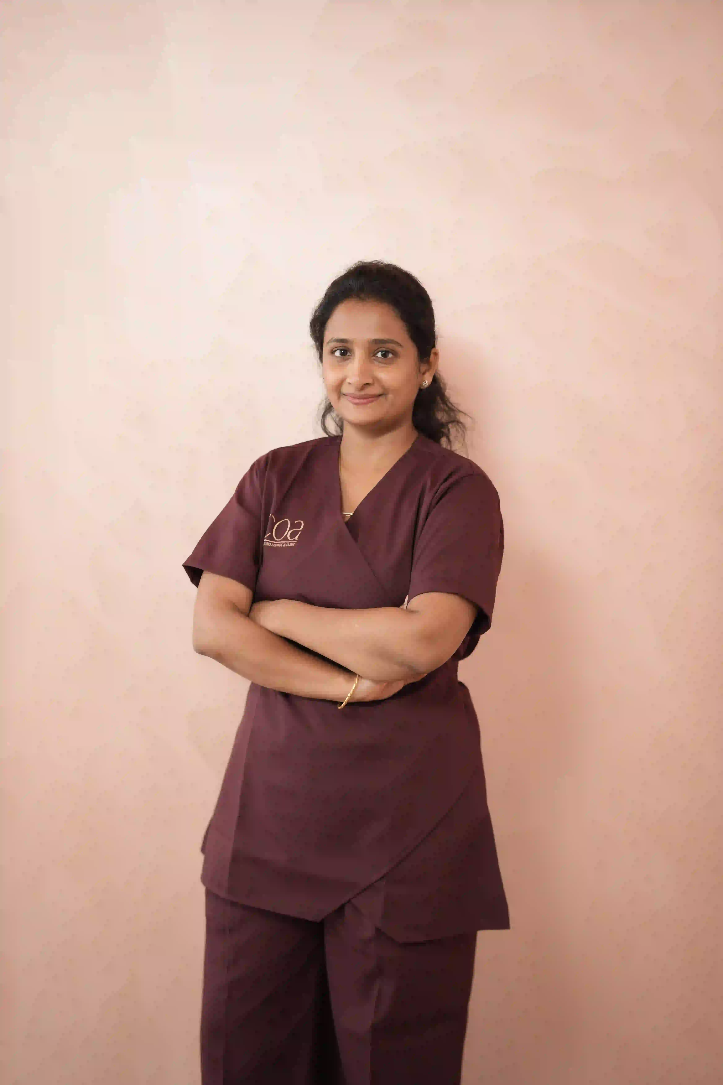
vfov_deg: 39.6
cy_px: 542
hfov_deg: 27.0
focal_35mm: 50
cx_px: 362
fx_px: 1506
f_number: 2.2
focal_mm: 50
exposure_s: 1/320
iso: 1250
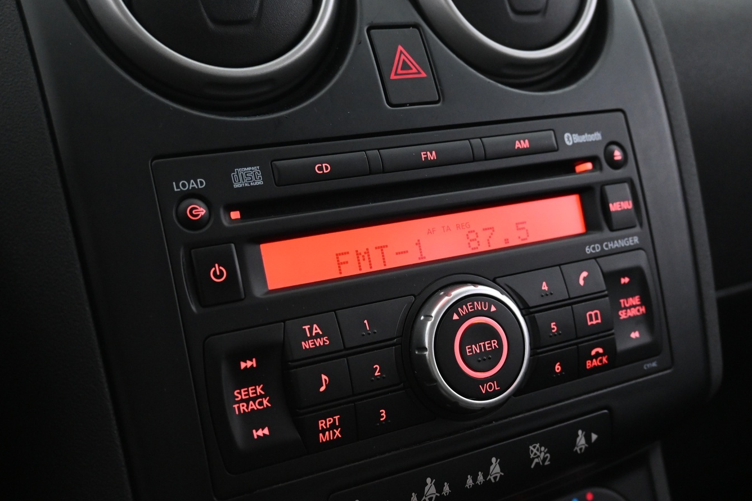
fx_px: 835
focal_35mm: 40
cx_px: 418
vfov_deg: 33.4
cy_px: 274
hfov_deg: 48.4
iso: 2800
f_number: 4
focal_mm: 22
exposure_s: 1/40
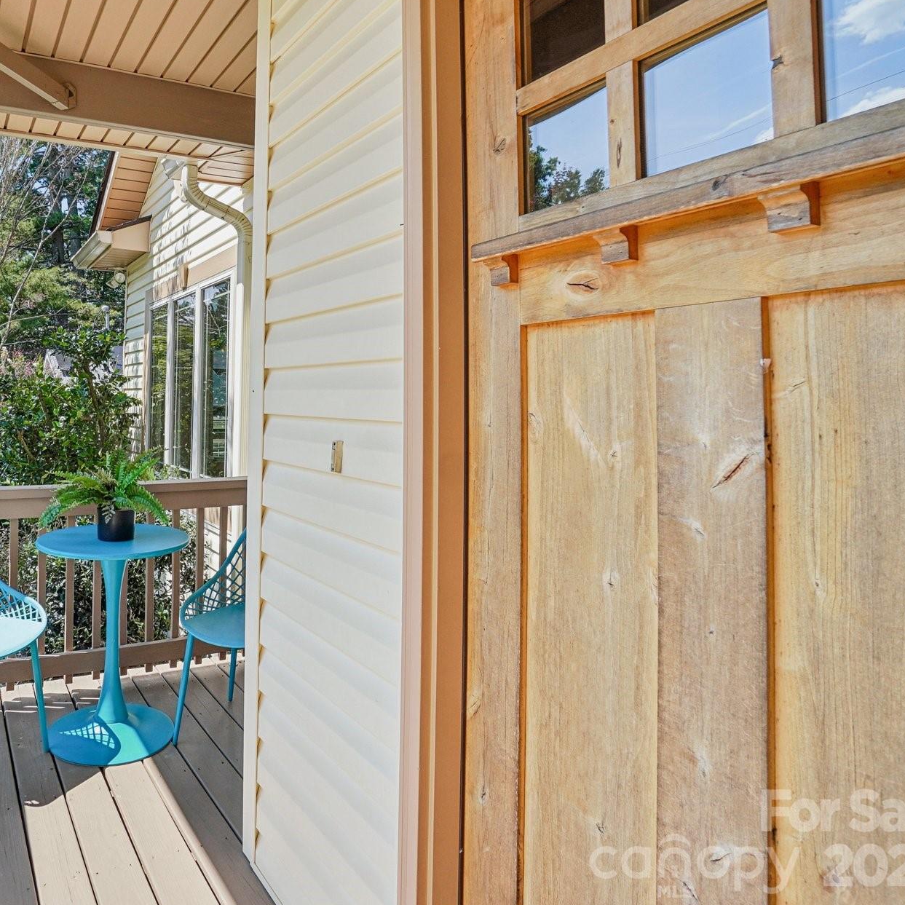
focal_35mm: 21
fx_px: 621
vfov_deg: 72.1
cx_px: 256
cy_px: 429
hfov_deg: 68.6
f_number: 8
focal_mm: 10
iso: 100
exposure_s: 1/125
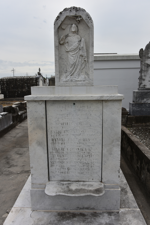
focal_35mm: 28
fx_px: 175
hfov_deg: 46.4
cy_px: 112
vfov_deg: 65.5
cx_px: 75
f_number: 9
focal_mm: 28
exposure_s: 1/320
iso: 100
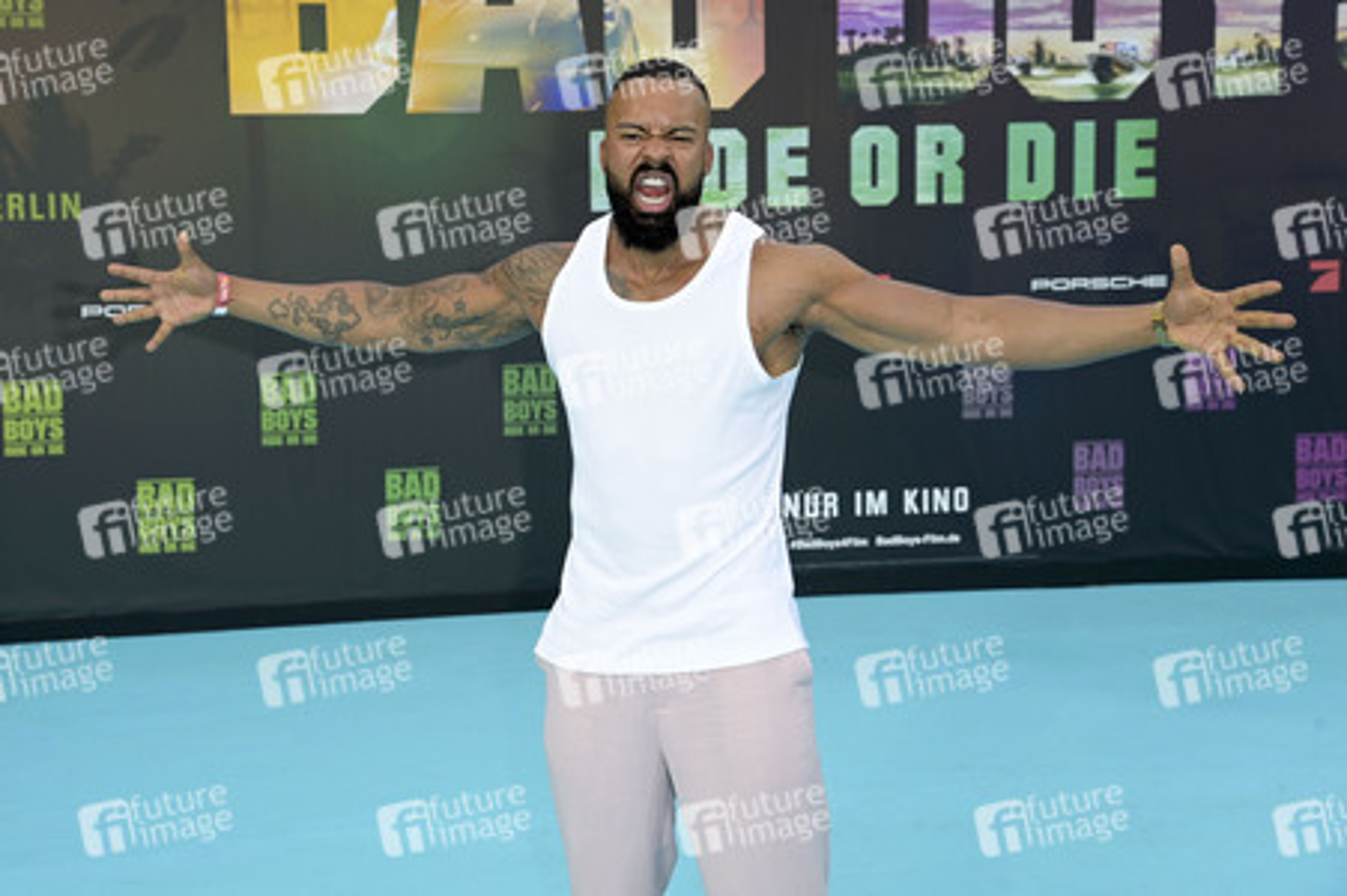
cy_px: 448
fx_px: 1944
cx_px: 674
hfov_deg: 38.2
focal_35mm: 52
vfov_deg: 26.0
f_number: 5.6
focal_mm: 52
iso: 320
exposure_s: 1/250
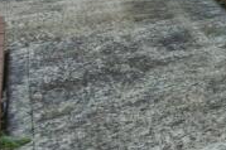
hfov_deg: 12.6
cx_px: 629
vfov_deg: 13.9
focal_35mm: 86
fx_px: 539
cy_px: -133
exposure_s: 1/200
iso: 800
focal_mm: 15
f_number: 9
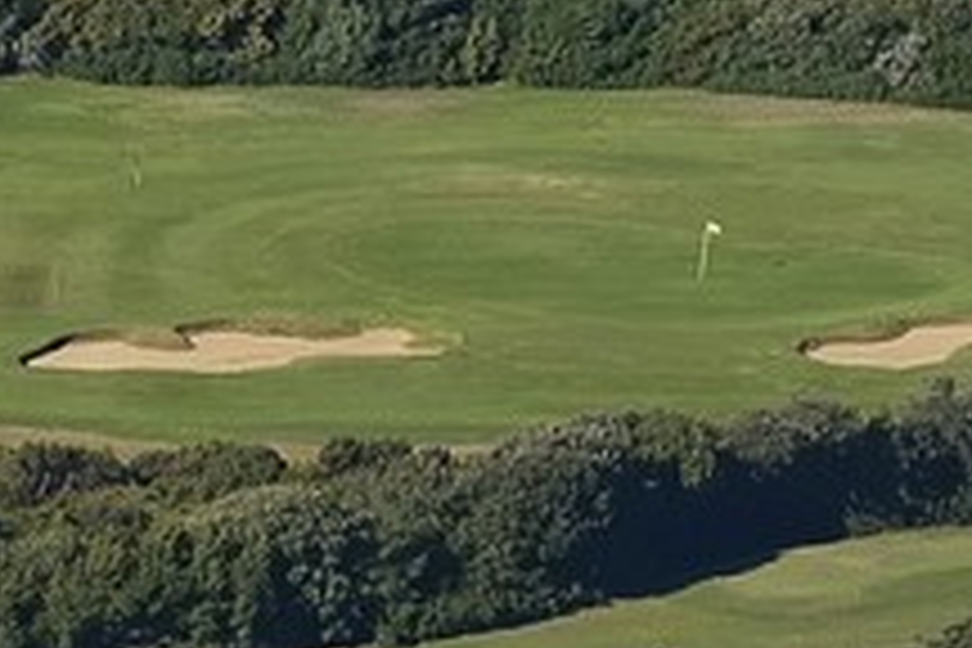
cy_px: 1976
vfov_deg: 1.0
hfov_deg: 1.5
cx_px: -1908
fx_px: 36987
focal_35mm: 1370
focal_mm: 185
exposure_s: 1/1000
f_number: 9
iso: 400
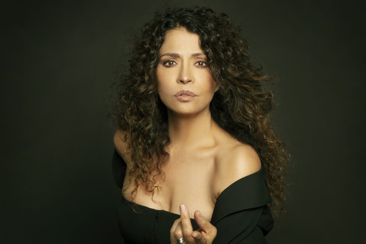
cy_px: 122
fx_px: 864
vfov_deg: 16.1
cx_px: 183
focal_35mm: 85
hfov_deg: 23.9
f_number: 10
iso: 200
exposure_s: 1/125
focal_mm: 85
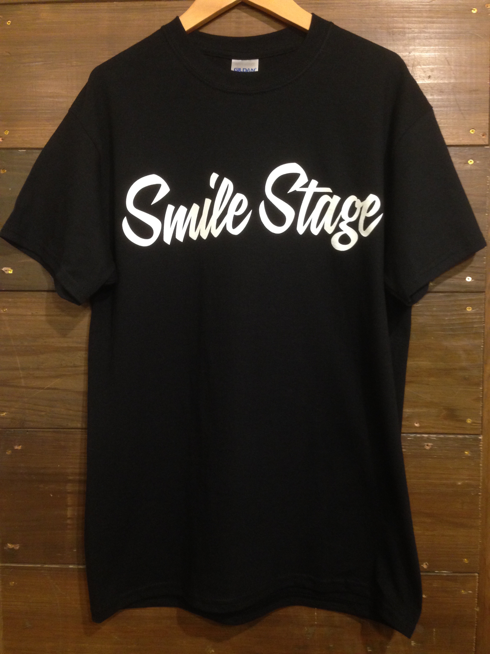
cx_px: 245
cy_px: 327
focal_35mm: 33
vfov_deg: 55.4
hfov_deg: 42.9
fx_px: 623
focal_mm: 4.12
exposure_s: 1/20
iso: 200
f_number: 2.4
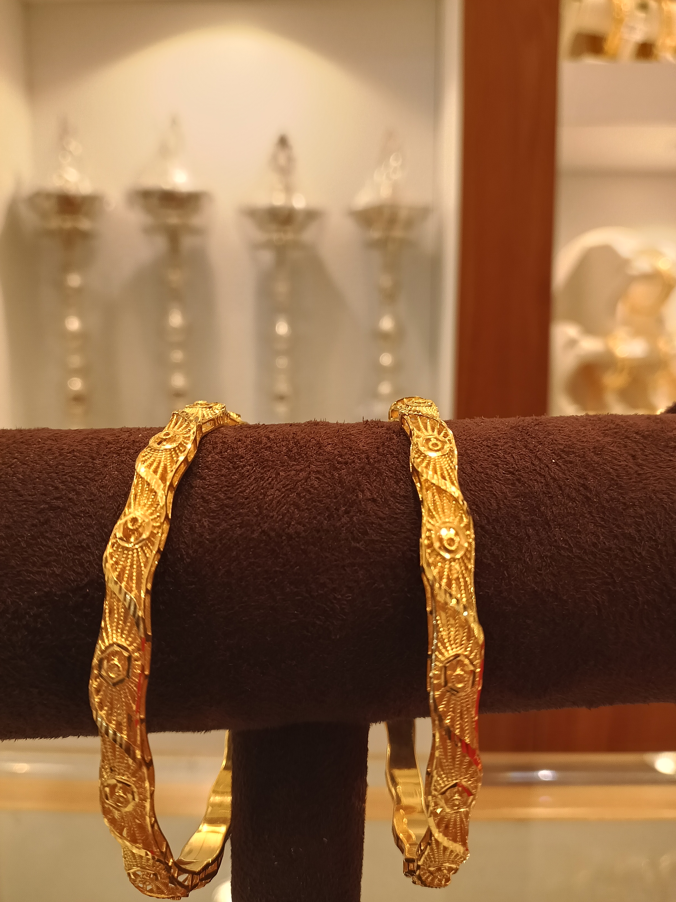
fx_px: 703
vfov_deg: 65.3
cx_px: 338
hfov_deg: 51.4
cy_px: 451
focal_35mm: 27
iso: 64
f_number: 1.8
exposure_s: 1/100
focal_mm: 3.61
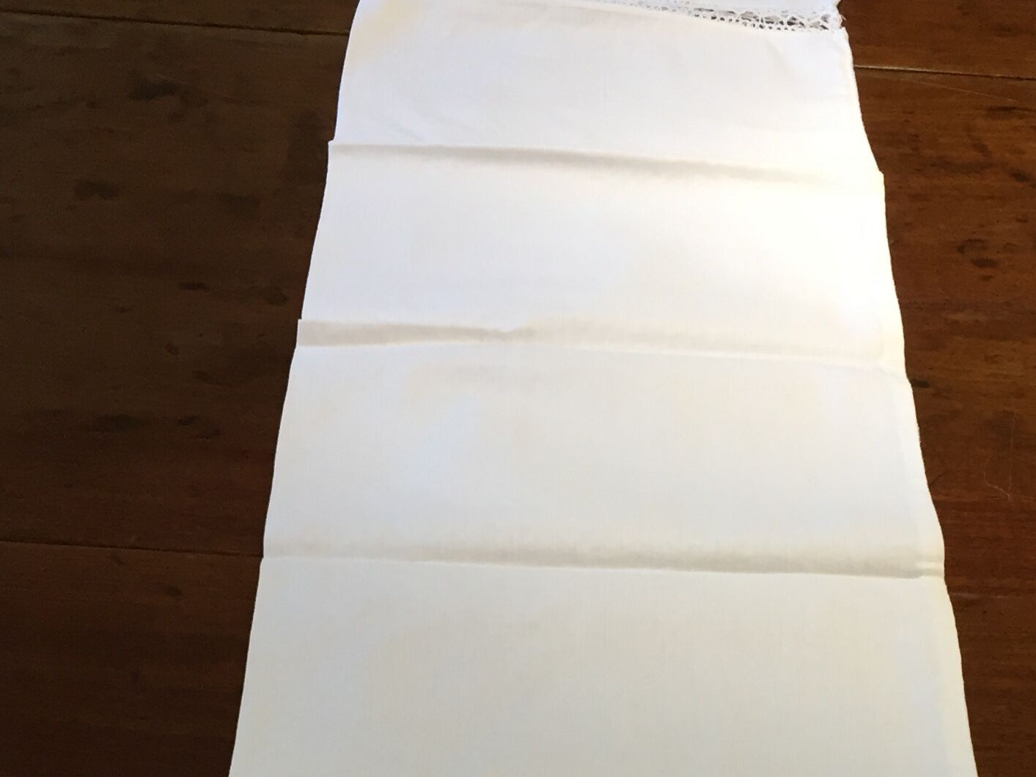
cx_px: 615
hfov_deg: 28.9
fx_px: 2005
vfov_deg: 20.2
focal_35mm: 67
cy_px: 988
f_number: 2.2
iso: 100
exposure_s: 1/33
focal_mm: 4.15
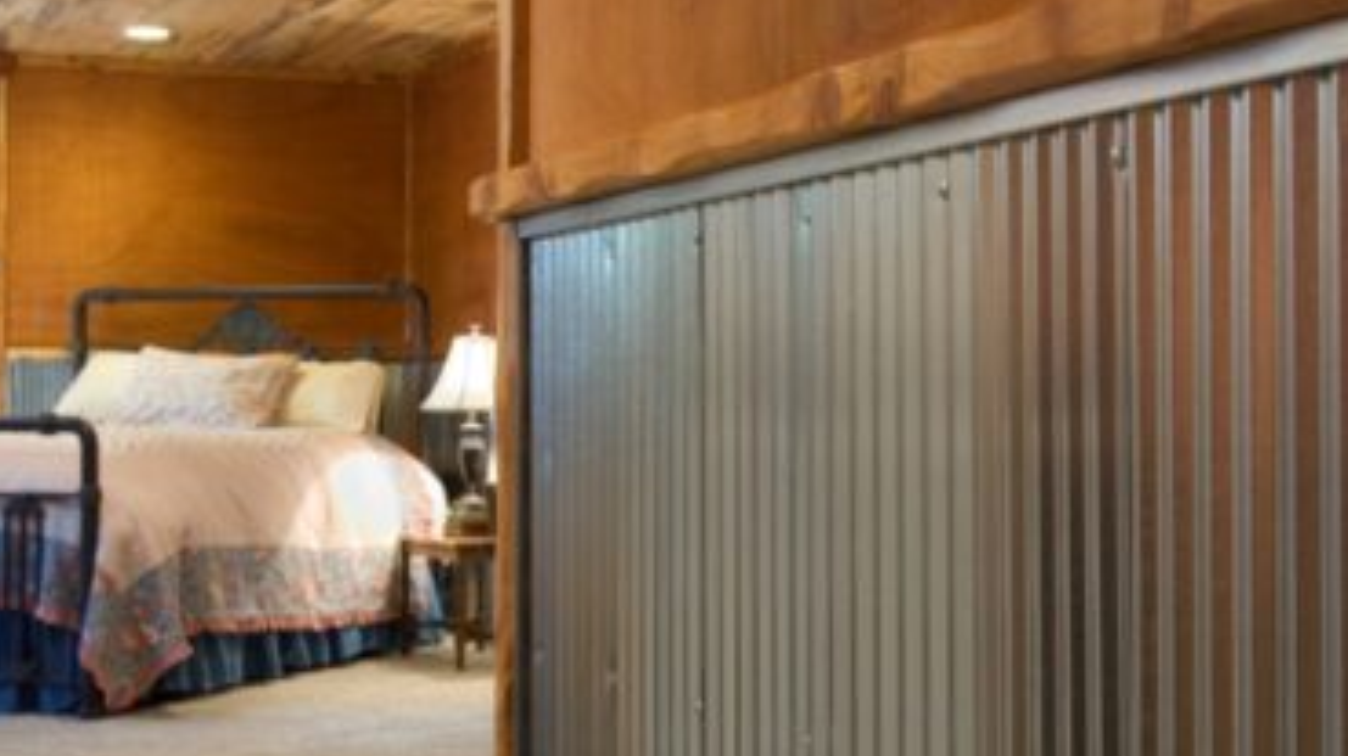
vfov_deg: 18.8
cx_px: 826
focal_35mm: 64
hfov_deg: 32.8
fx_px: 2281
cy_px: 345
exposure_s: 1
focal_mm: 25
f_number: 8
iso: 100
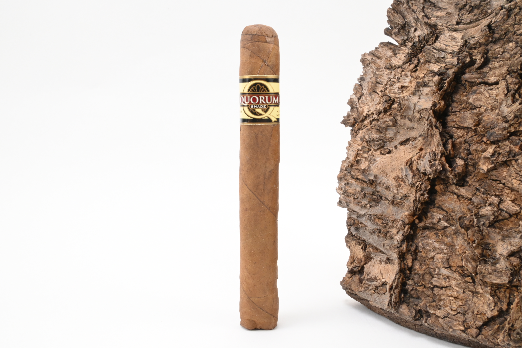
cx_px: 261
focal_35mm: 38
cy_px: 174
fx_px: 544
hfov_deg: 51.3
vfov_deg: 35.5
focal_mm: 25
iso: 640
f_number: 22
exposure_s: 1/15
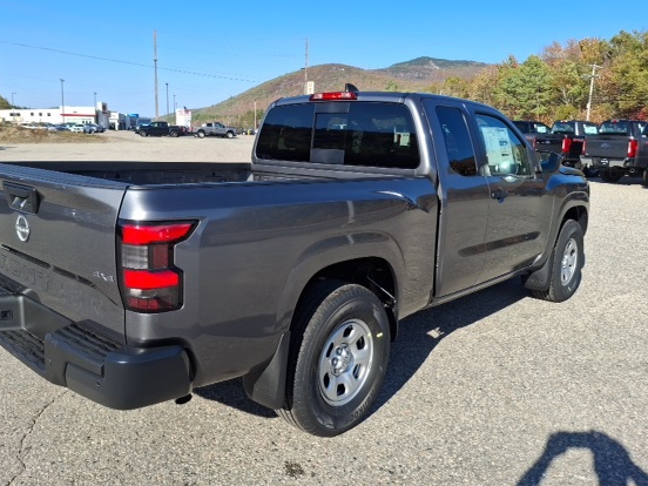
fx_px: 543
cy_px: 231
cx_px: 309
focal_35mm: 29
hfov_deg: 61.6
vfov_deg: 48.2
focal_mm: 4.69
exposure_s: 1/1095
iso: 30
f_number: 1.8
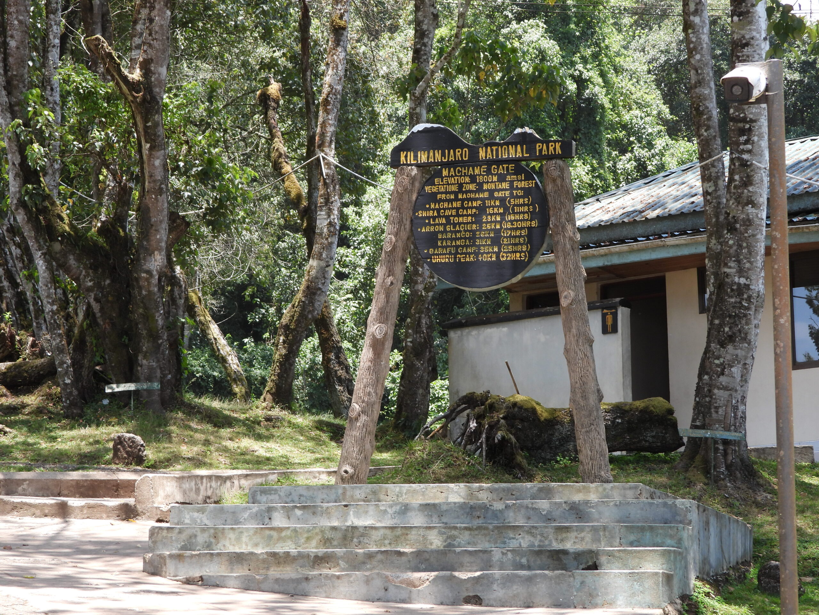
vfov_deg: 17.4
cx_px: 410
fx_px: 2011
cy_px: 308
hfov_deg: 23.0
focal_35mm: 85
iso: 100
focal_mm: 15.3
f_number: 3.5
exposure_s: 1/200
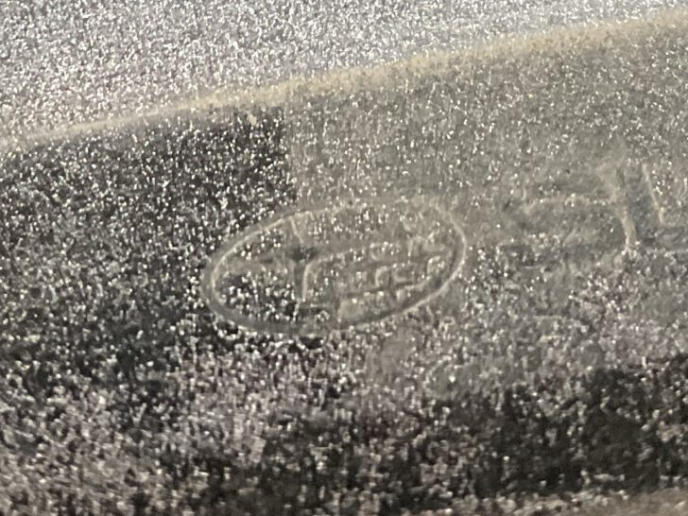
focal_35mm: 102
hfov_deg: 19.3
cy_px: -317
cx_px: 386
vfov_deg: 13.5
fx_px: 2027
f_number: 1.8
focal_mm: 3
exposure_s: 1/40
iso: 250
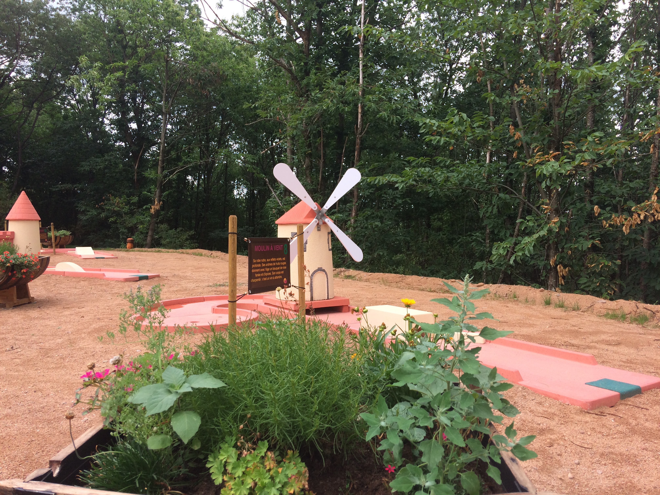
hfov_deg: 61.7
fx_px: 553
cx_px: 330
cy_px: 248
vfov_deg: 48.2
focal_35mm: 29
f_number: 2.2
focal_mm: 4.15
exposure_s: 1/326
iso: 32
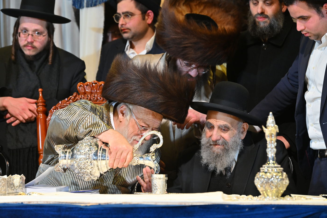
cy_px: 109
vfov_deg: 8.1
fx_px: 1544
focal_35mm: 170
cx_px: 164
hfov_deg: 12.1
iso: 1600
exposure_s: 1/200
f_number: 5
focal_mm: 170
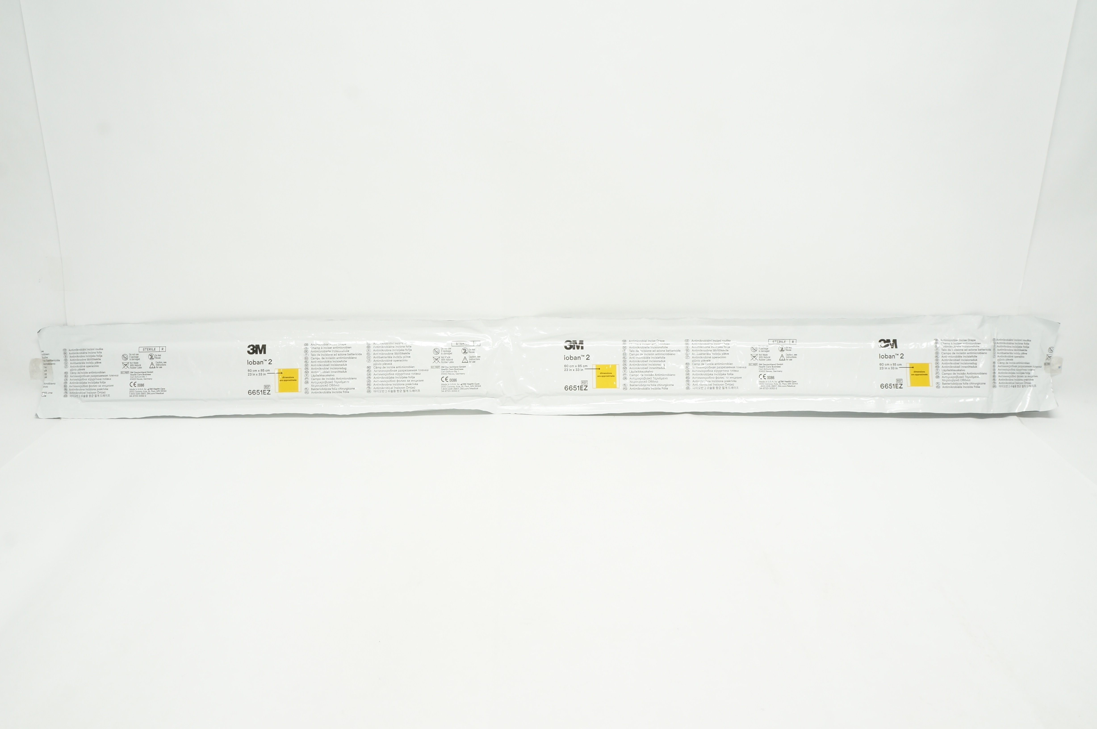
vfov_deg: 45.6
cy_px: 364
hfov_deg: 64.6
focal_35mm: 28
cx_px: 548
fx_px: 868
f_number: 11
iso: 400
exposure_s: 1/15
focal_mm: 19
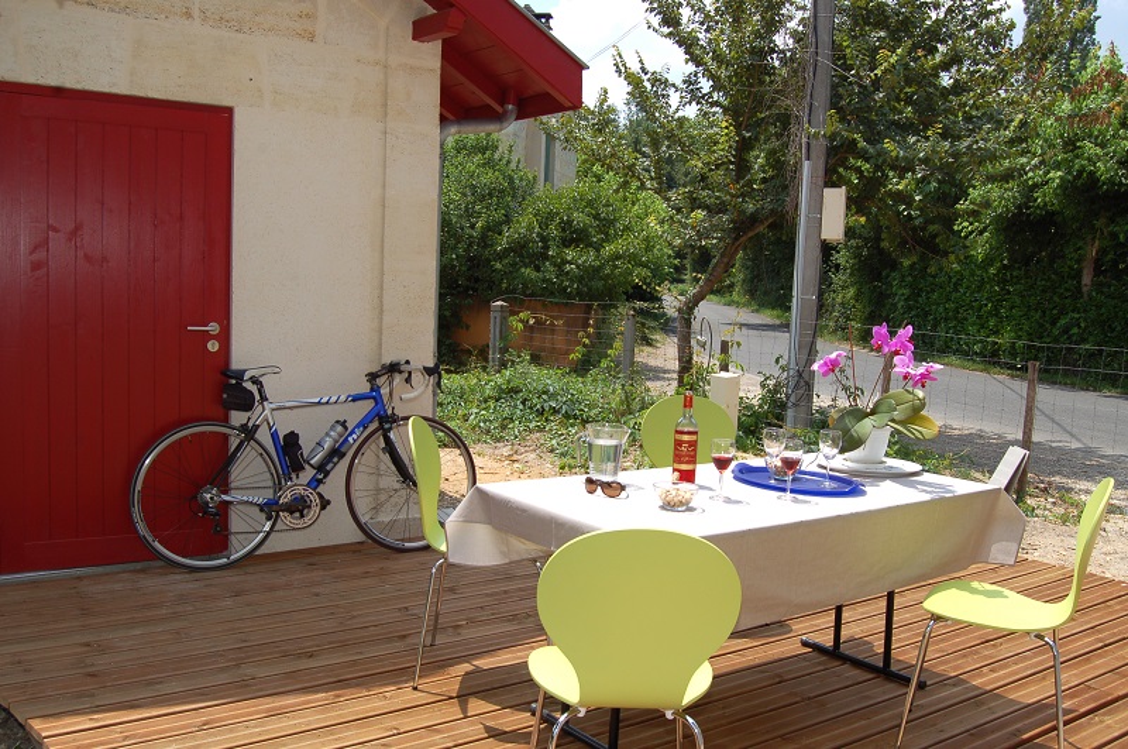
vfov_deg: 38.3
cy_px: 374
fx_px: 1079
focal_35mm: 34
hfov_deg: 55.2
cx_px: 564
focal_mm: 23
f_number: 9
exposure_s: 1/320
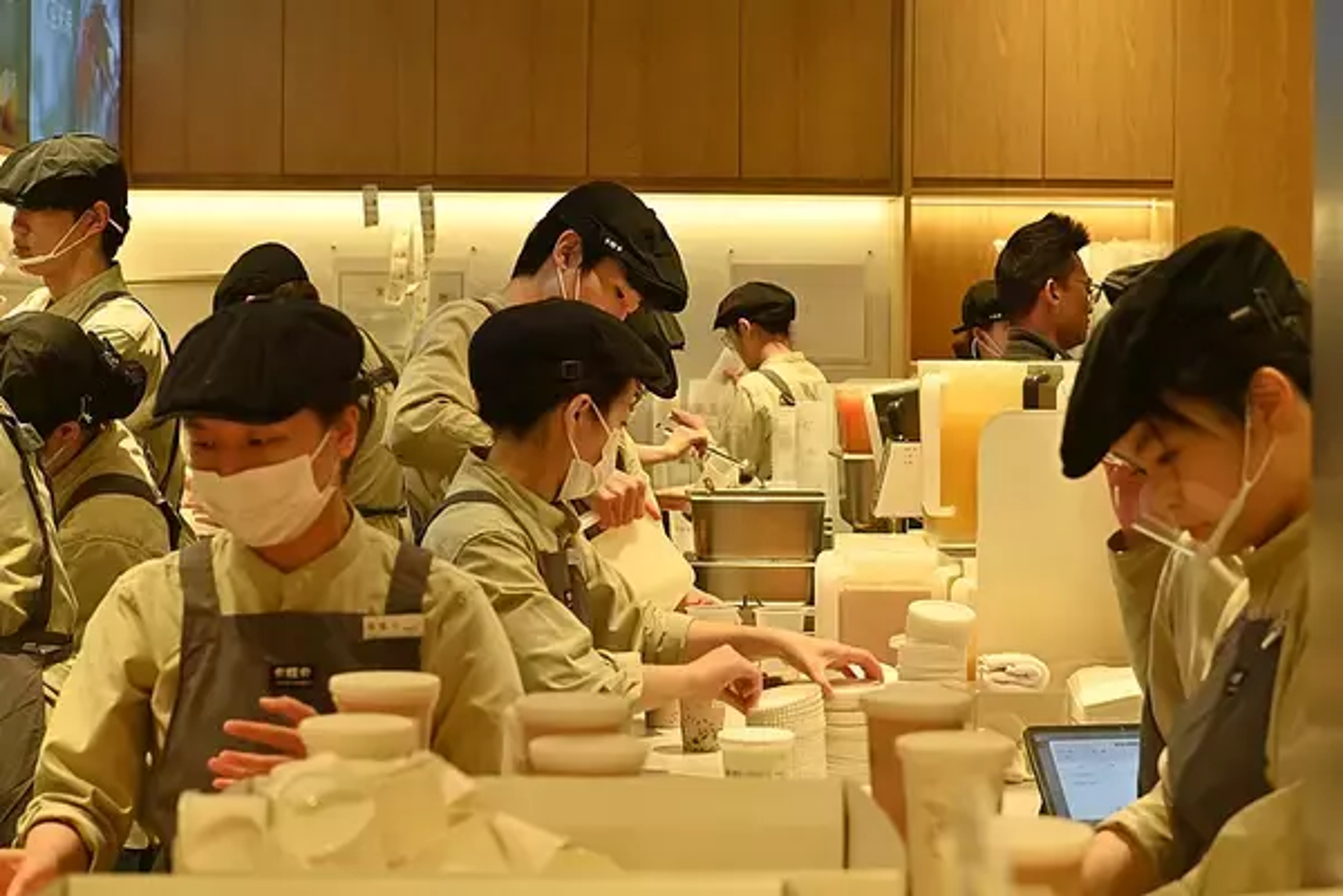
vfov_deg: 33.4
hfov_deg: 48.5
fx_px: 1492
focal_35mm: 40
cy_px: 448
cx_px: 672
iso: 4000
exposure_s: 1/200
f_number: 7.1
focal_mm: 40
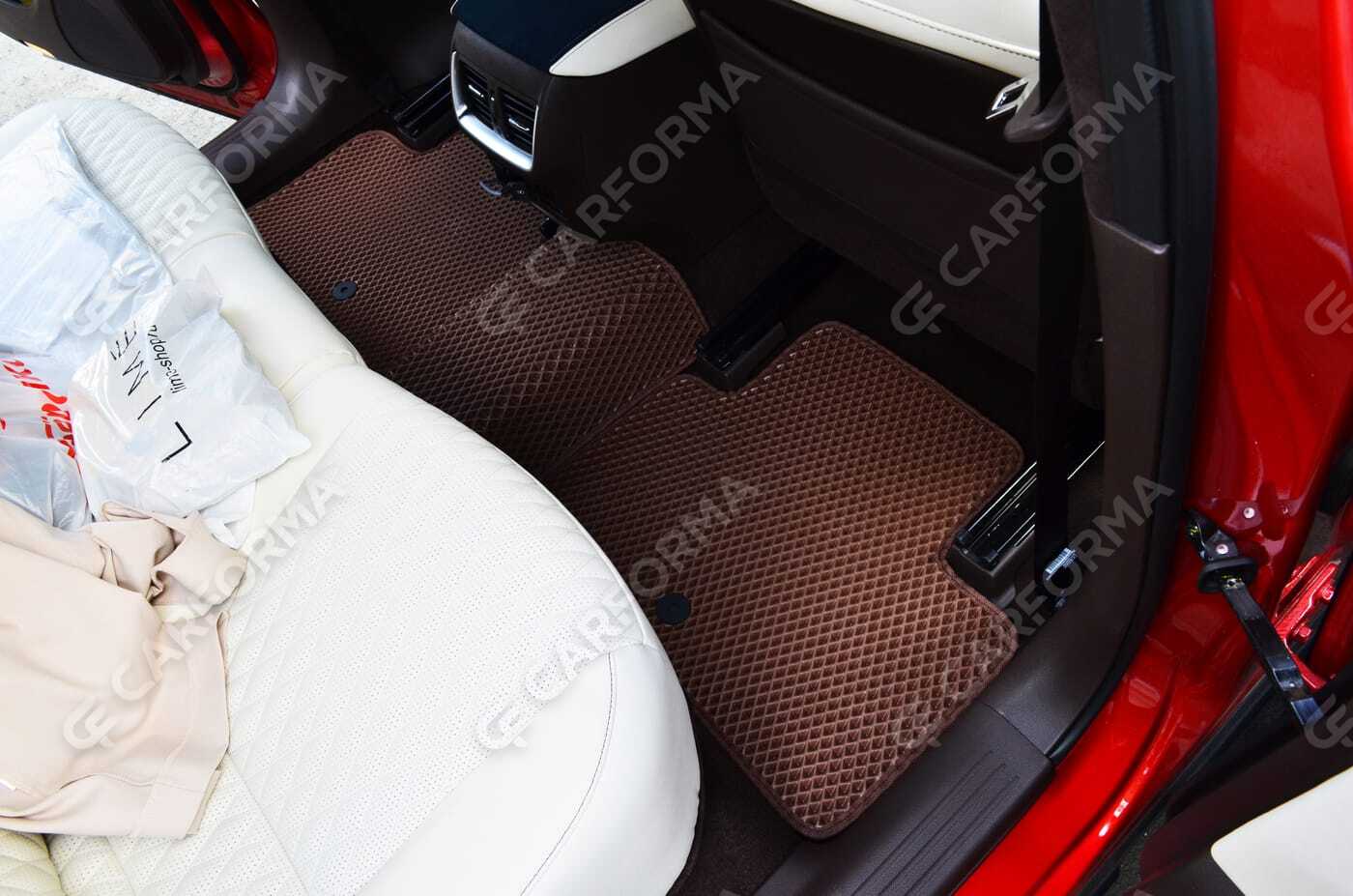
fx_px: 1013
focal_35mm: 27
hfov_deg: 67.5
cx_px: 676
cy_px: 448
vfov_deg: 47.7
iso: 400
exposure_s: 1/25
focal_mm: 18
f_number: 9
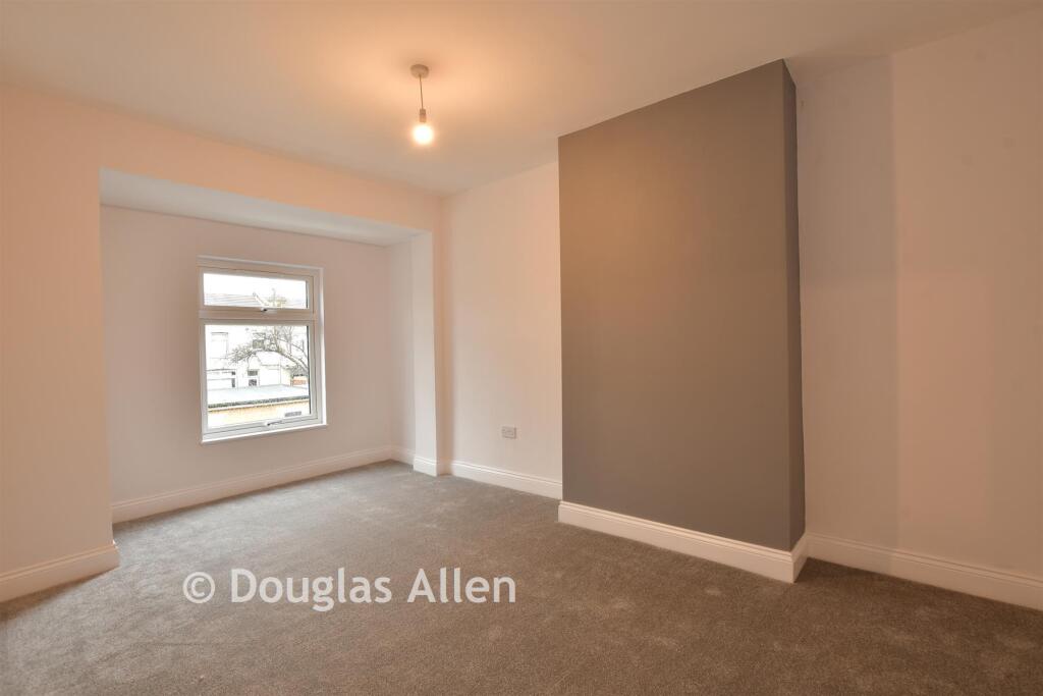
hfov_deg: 96.7
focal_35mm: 16
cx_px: 522
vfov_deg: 73.8
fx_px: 464
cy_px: 348
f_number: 8
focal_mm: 11
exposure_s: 1/1.6
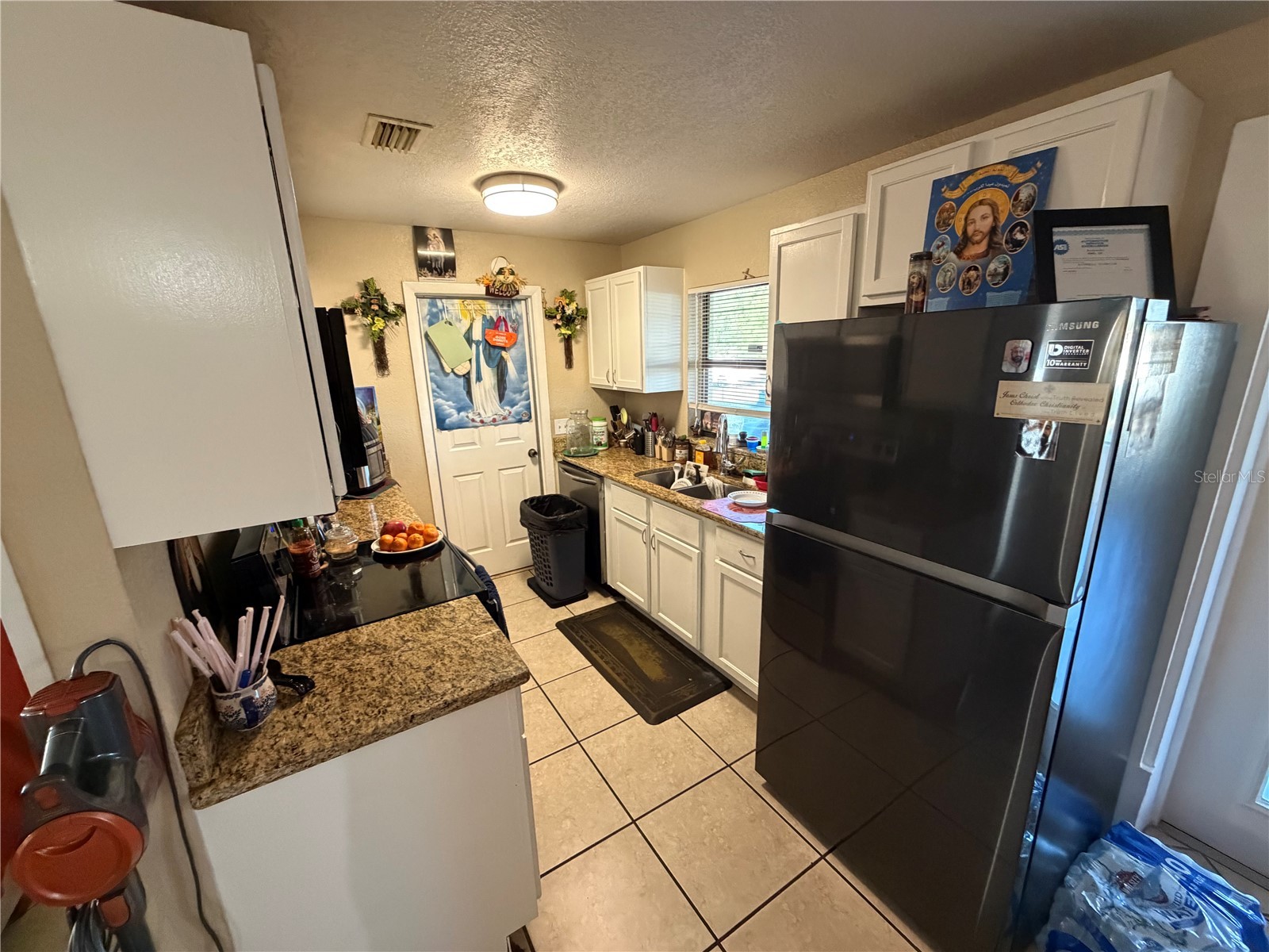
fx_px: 513
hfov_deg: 102.1
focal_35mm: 14
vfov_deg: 85.7
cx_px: 634
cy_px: 476
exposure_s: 1/60
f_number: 2.2
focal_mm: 2.22
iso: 640
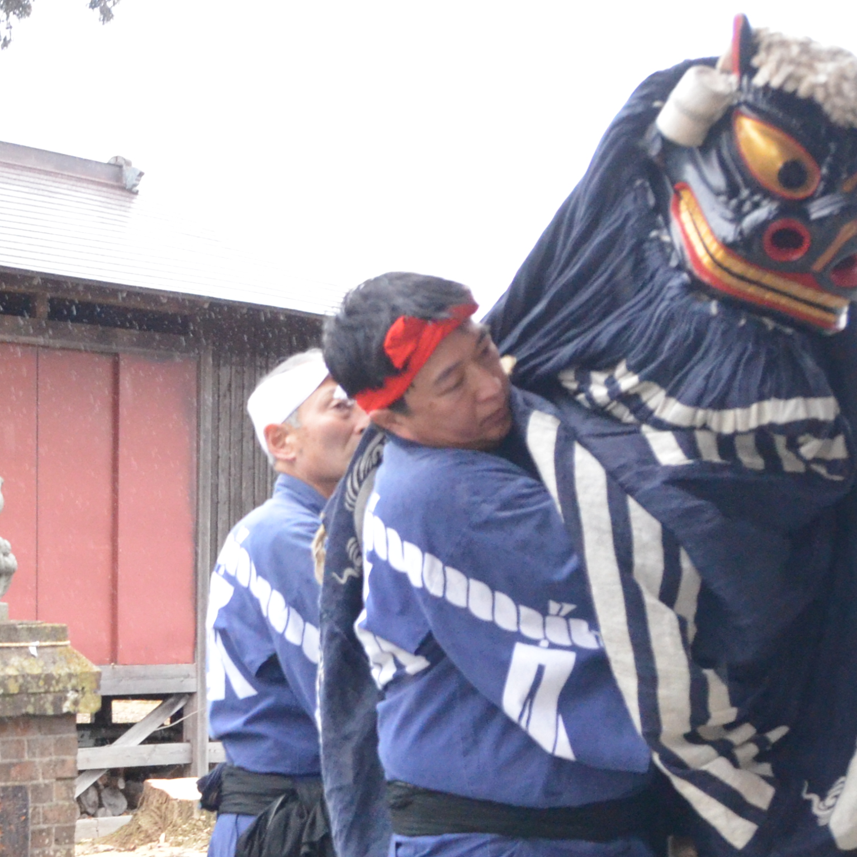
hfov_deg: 17.9
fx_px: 2521
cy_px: 770
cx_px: -299
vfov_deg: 19.0
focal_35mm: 90
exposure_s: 1/320
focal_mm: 22
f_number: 5
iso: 2800
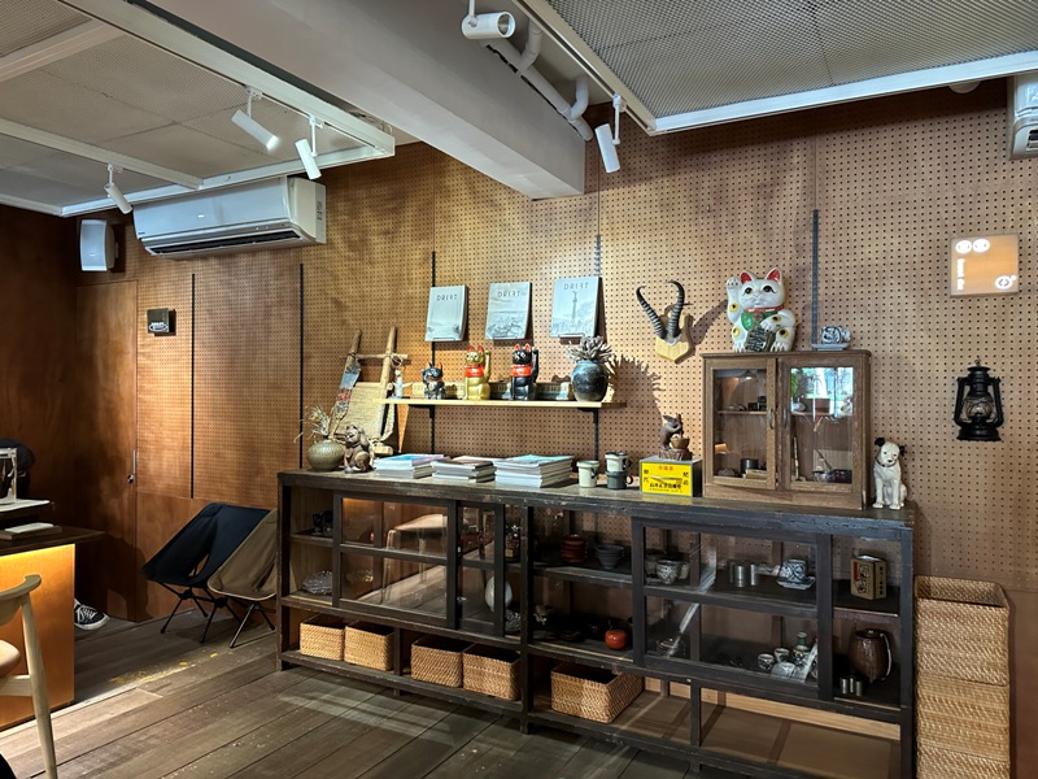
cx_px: 519
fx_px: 720
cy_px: 390
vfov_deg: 56.8
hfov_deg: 71.6
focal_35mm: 24
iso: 800
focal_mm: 6.86
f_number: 1.78
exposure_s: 1/60
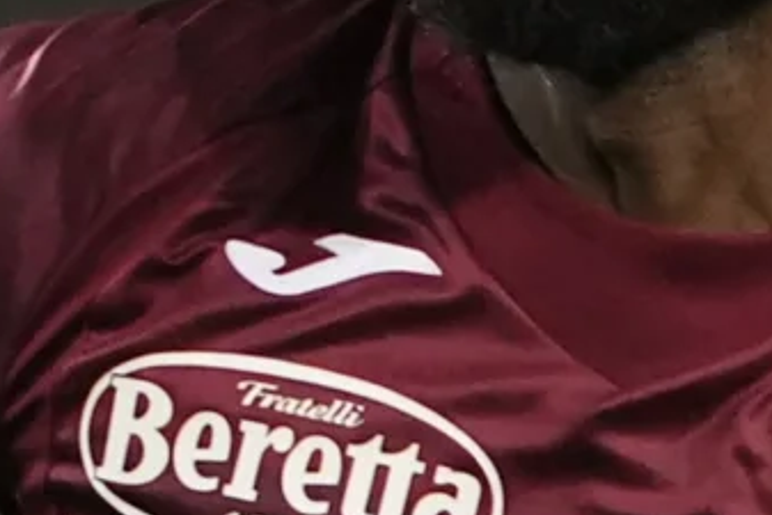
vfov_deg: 0.6
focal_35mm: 2280
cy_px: 146
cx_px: -21
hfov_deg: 0.9
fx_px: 48912
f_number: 2.8
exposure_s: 1/1600
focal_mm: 400
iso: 2000
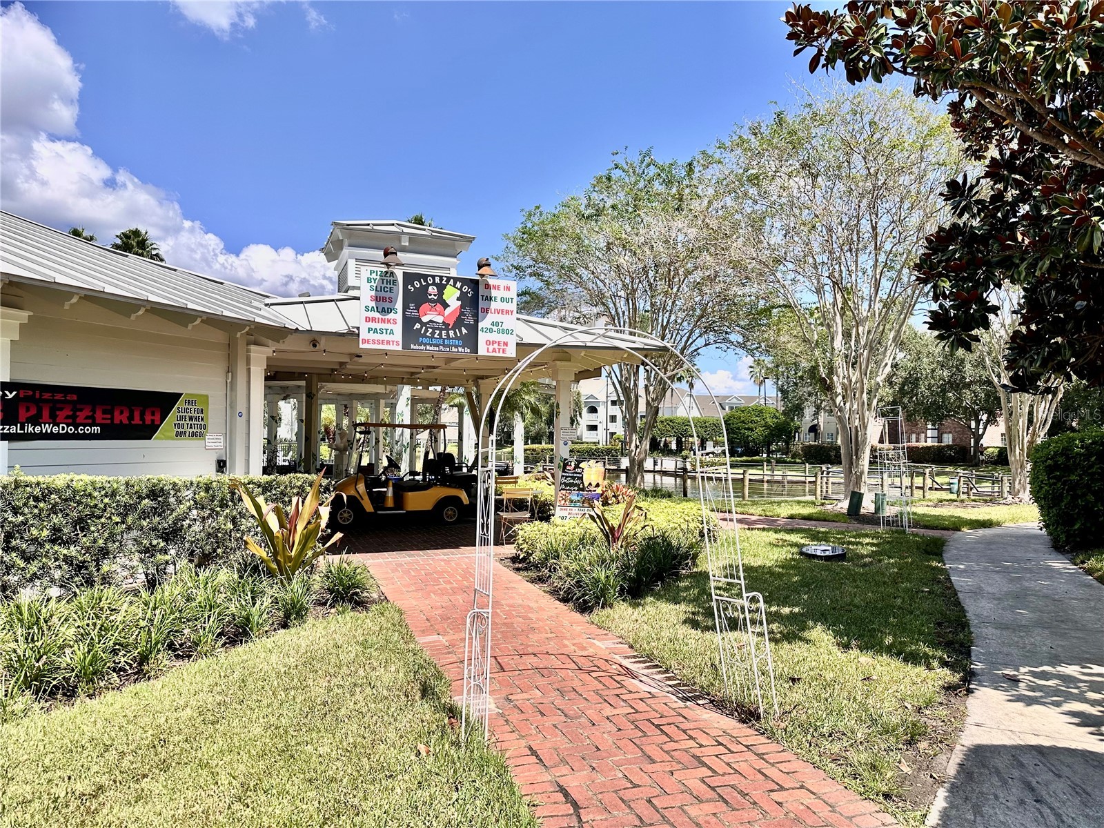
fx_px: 765
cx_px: 552
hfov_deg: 71.6
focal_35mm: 24
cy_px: 414
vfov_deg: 56.8
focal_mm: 6.86
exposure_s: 1/3472
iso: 80
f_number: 1.78
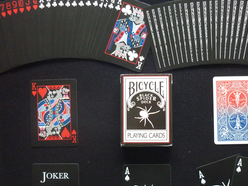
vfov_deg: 30.2
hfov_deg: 39.5
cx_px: 146
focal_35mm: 48
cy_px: 108
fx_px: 344
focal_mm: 5.5
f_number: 2.8
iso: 400
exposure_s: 1/13
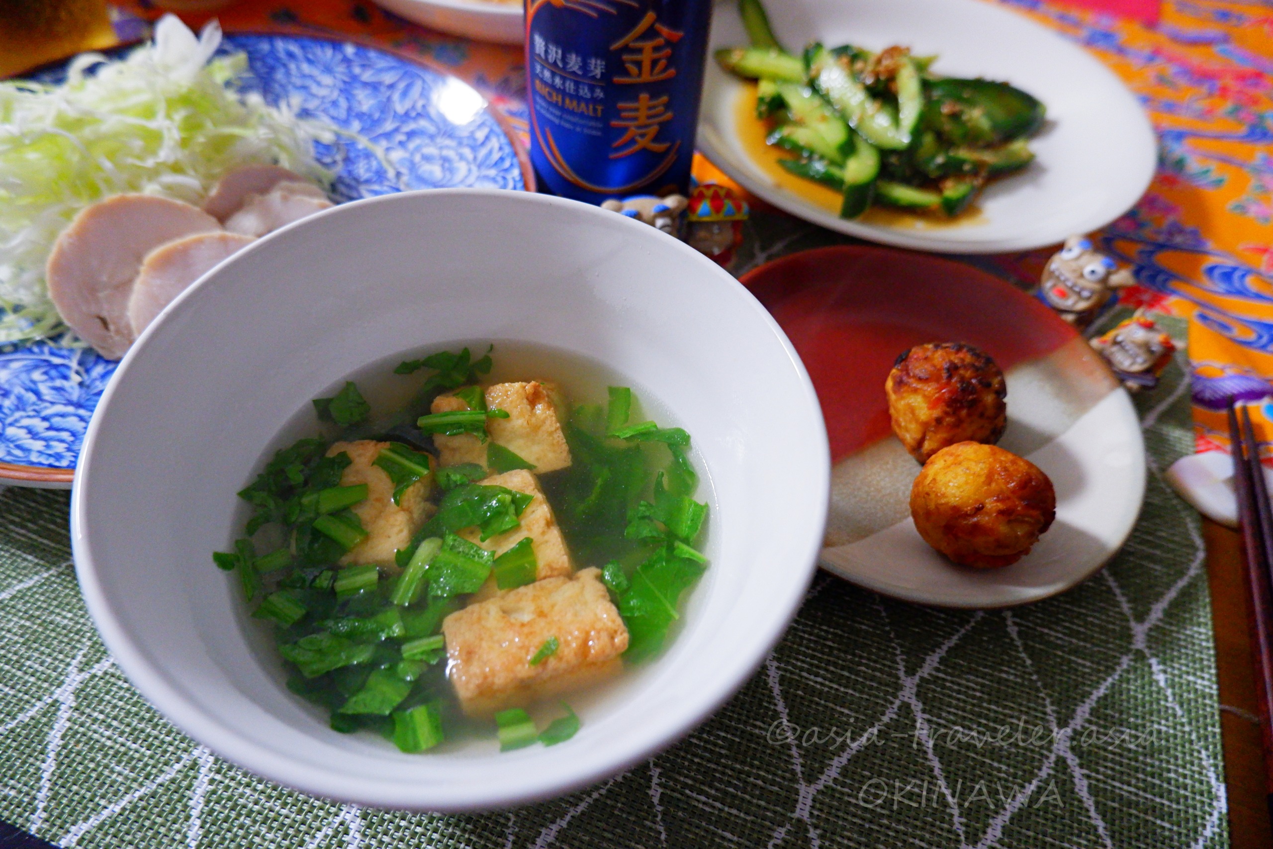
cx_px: 636
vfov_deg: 55.1
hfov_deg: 76.1
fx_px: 813
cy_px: 424
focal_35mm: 23
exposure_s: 1/34
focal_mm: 15
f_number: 3.5
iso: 3200
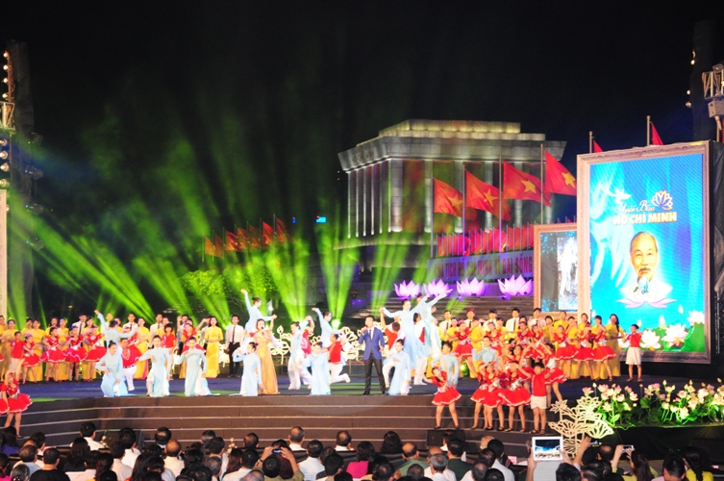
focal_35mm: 78
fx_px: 1567
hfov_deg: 26.0
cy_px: 240
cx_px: 362
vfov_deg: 17.4
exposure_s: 1/40
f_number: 6.3
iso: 1600
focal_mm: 52
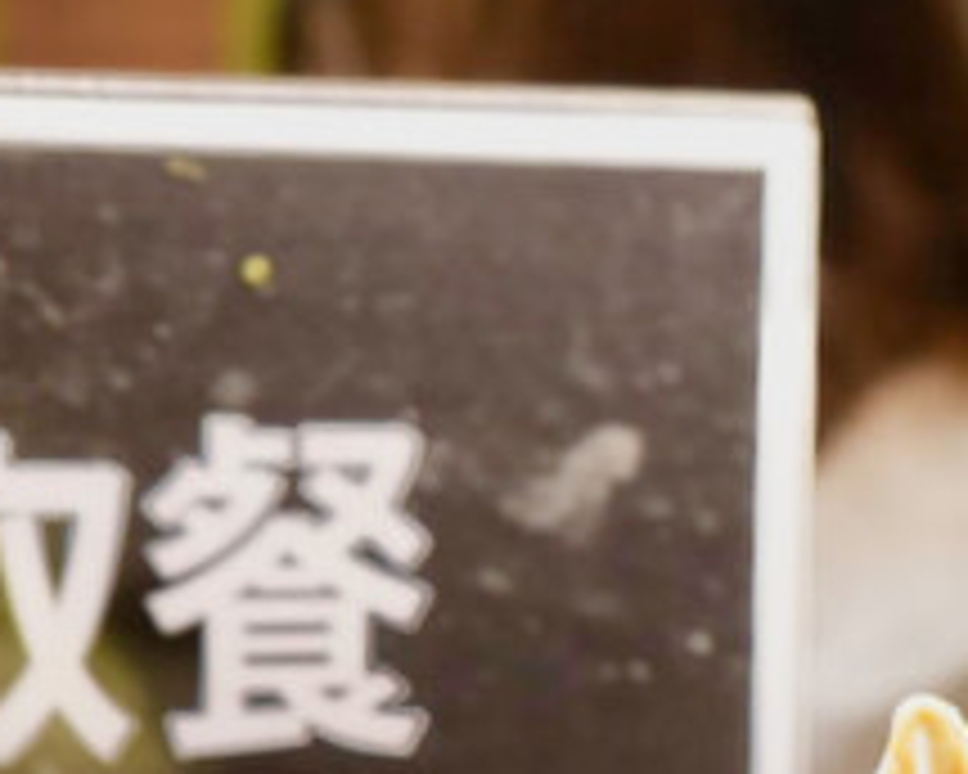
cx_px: 914
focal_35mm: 182
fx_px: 5214
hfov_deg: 10.5
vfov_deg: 8.4
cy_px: 1048
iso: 800
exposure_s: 1/50
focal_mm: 49
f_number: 4.5
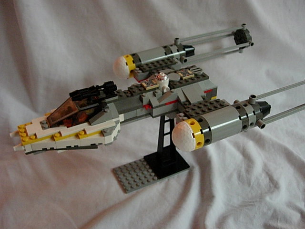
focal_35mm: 38
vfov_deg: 37.7
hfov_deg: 49.0
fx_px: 335
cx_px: 152
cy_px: 114
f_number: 2.8
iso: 400
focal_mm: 7.8
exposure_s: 1/67.8
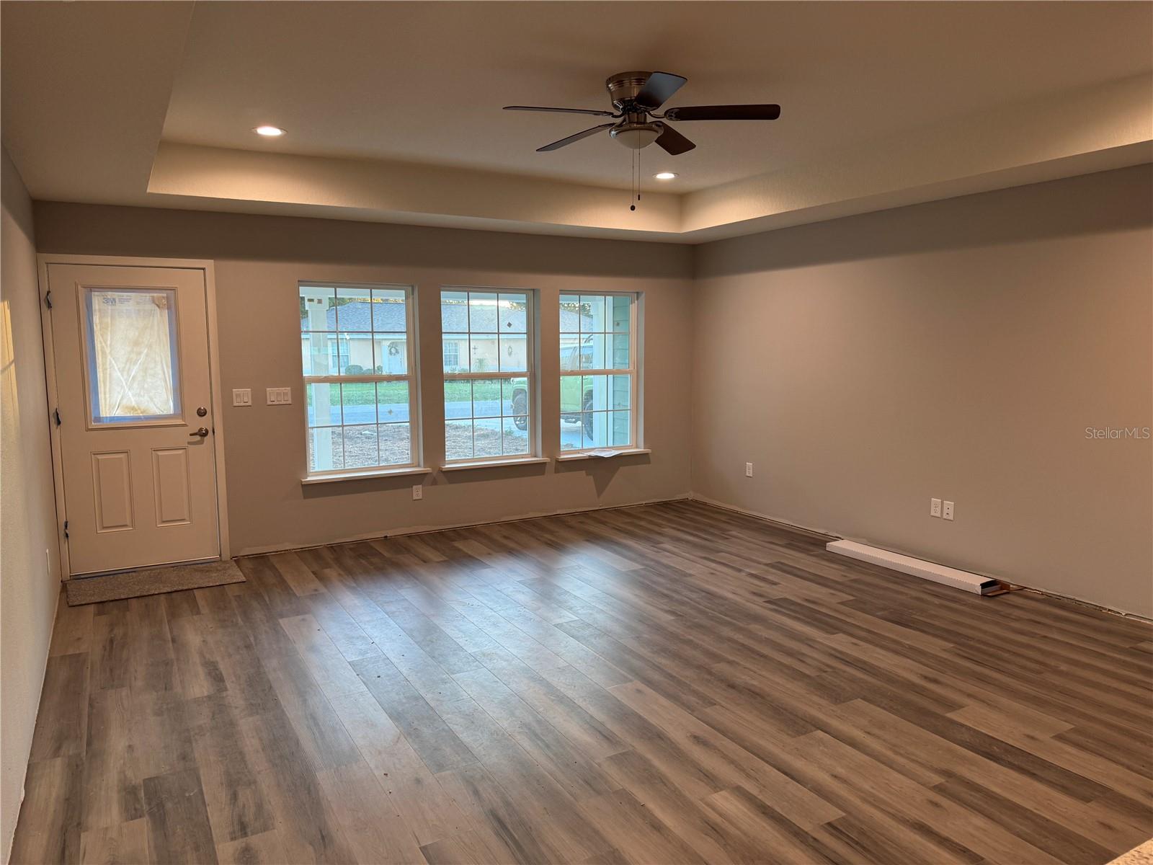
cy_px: 432
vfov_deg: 56.8
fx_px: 799
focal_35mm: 24
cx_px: 576
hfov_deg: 71.6
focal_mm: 6.76
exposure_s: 1/60
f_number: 1.78
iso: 125
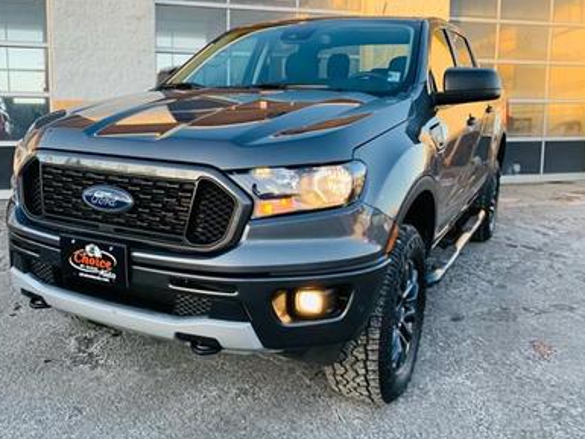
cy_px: 210
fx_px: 575
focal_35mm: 34
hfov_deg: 53.4
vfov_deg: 41.8
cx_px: 222
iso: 32
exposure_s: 1/122
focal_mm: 4.25
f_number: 1.8
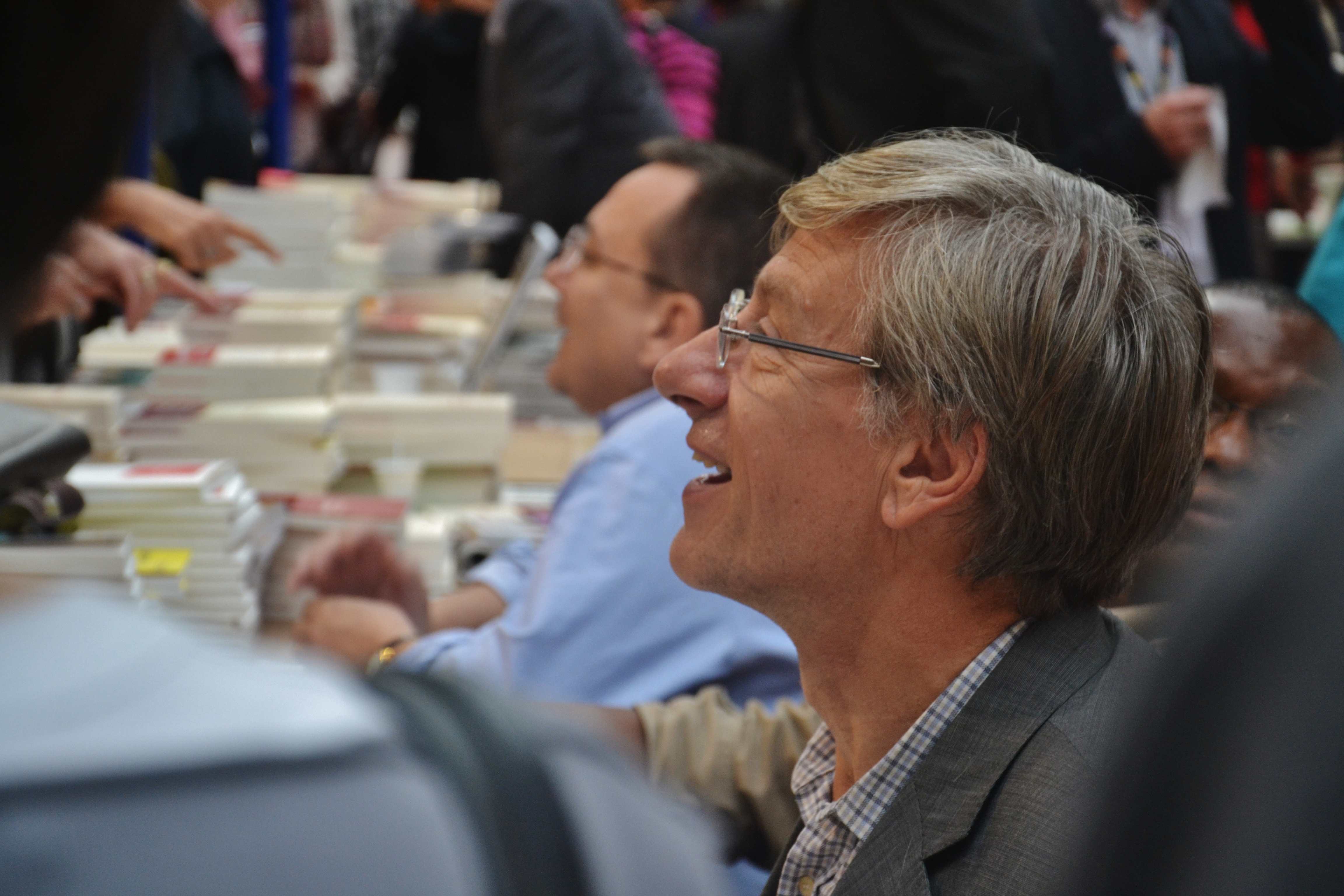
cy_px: 448
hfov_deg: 19.5
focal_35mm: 105
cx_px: 672
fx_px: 3920
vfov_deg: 13.0
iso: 800
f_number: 5.3
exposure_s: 1/50
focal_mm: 70
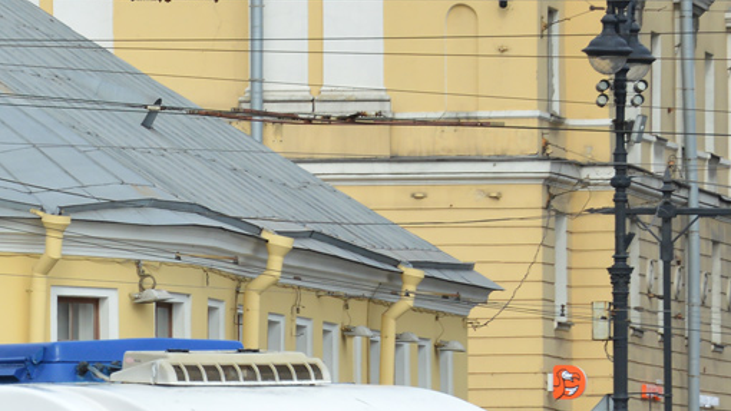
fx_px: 8064
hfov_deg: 5.2
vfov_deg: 2.9
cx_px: -186
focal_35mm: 416
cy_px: 460
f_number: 7.1
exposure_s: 1/500
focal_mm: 90
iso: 200
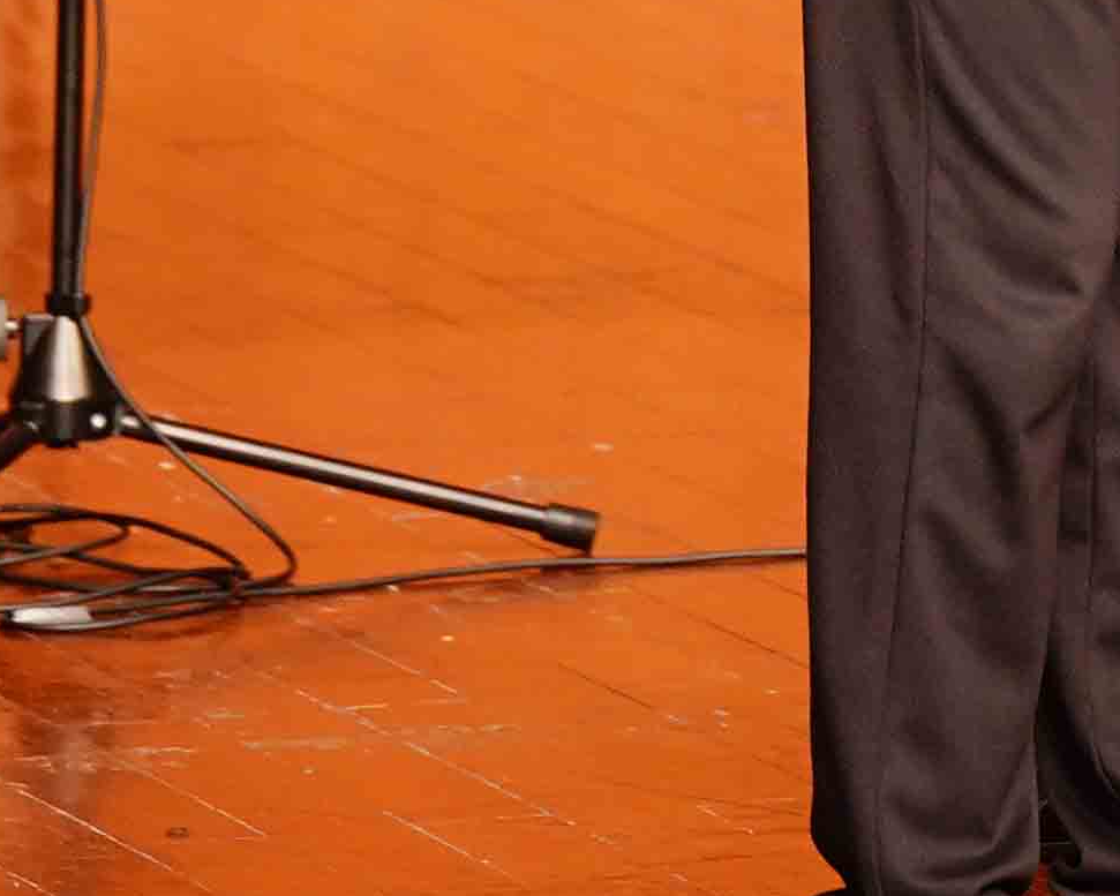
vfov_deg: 2.4
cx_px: 2081
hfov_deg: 3.0
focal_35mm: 632
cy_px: -1084
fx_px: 20951
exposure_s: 1/100
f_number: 2.8
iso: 800
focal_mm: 109
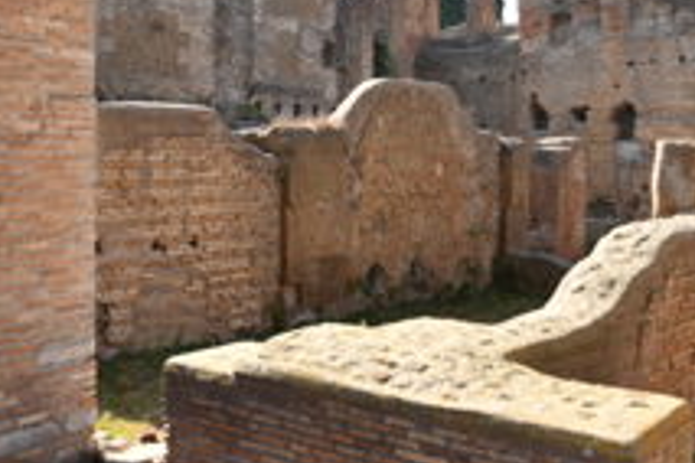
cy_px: 77
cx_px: 362
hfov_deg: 43.6
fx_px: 869
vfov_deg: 29.0
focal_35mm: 45
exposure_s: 1/500
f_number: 3.5
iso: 100
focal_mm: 16
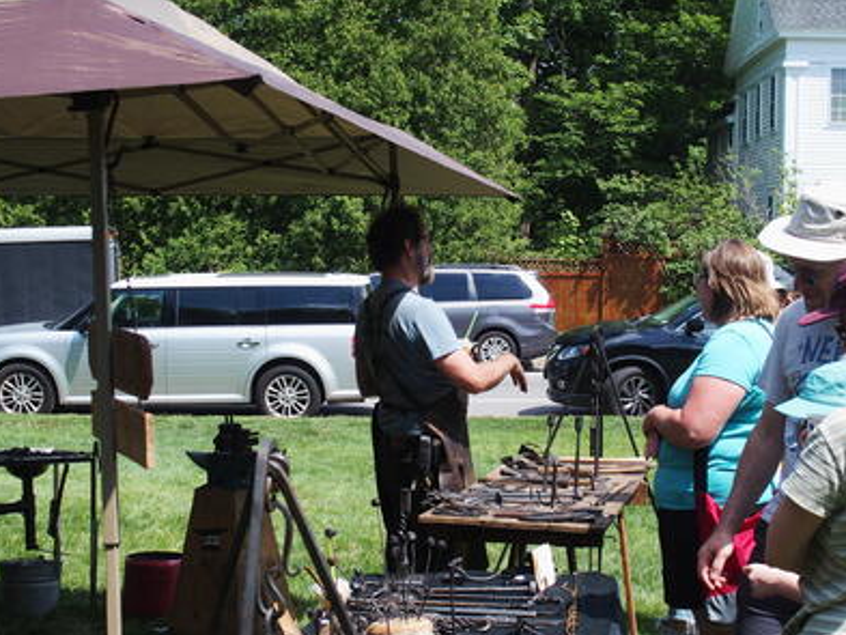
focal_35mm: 58
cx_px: 418
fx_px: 1418
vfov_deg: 25.2
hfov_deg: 33.2
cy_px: 321
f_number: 3.5
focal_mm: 12
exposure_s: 1/800
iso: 100
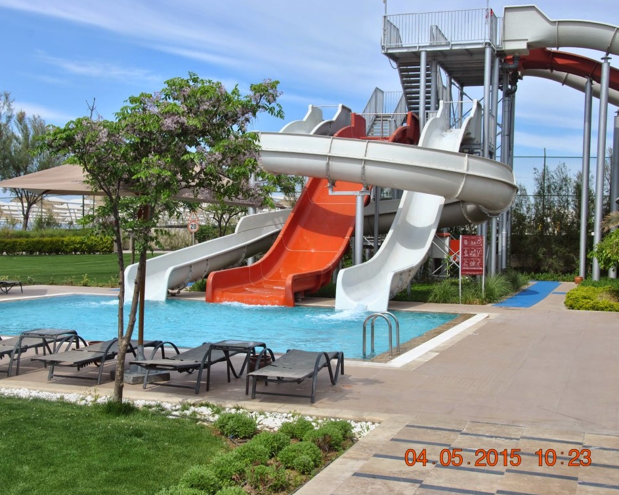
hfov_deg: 38.7
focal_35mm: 48
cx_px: 287
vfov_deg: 31.5
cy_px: 244
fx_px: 880
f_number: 8
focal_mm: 28
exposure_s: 1/250
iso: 100
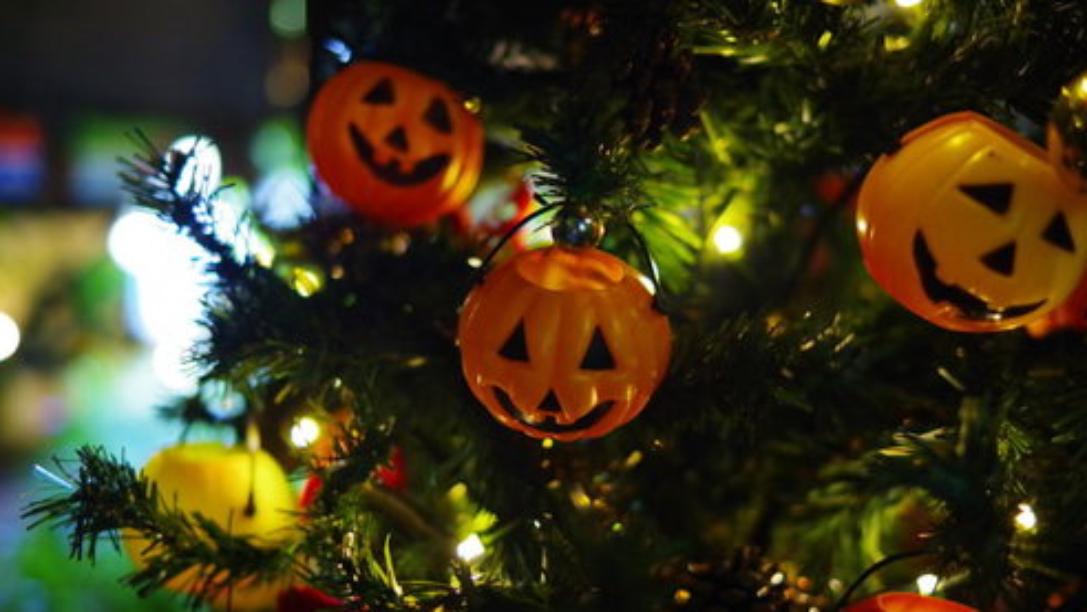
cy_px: 366
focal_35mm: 33
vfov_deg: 35.5
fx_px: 951
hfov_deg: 59.5
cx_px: 544
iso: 6400
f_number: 1.8
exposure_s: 1/400
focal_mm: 31
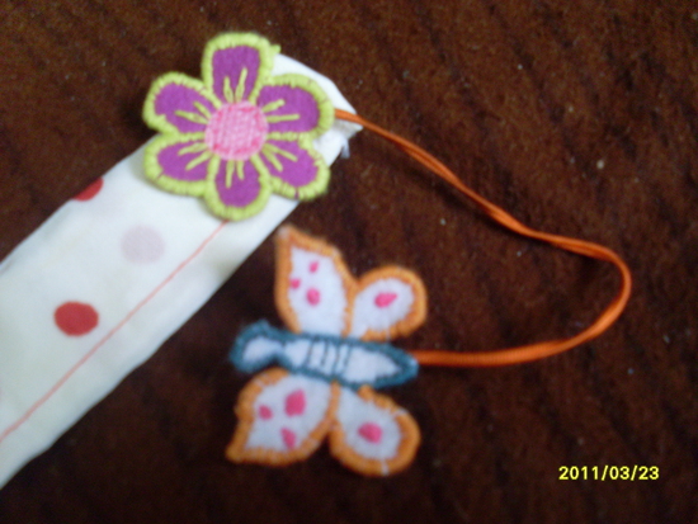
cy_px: 262
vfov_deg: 37.7
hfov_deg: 49.0
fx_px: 767
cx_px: 349
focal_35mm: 38
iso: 200
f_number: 3
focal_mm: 6.3
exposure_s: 1/8
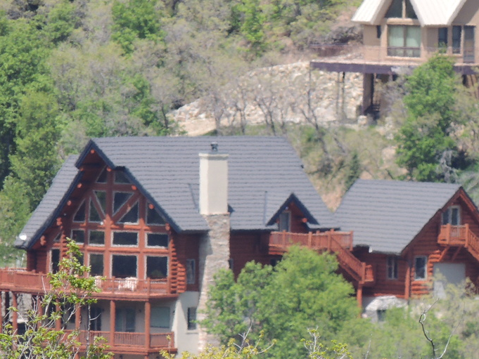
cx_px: 355
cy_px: 242
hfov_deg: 1.8
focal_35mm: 1128
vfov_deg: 1.3
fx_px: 15611
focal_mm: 107
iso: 220
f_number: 4.9
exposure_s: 1/800
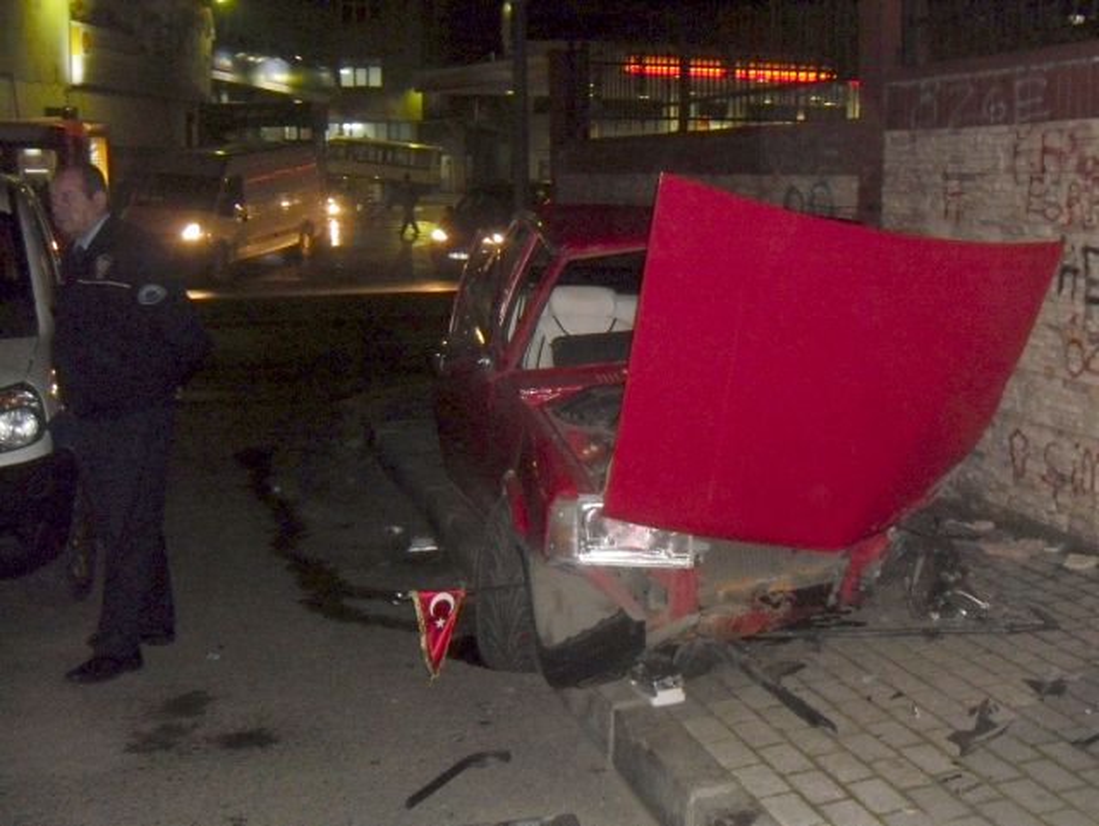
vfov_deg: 41.8
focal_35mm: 34
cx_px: 550
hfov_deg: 53.9
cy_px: 413
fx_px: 1080
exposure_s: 1/45
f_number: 2.8
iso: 400
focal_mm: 6
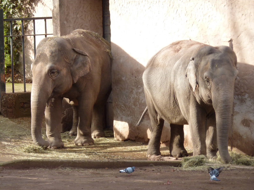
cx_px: 127
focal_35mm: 211
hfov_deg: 9.4
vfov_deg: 7.0
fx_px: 1548
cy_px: 95
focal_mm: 34.4
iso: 160
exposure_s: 1/160
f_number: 4.6
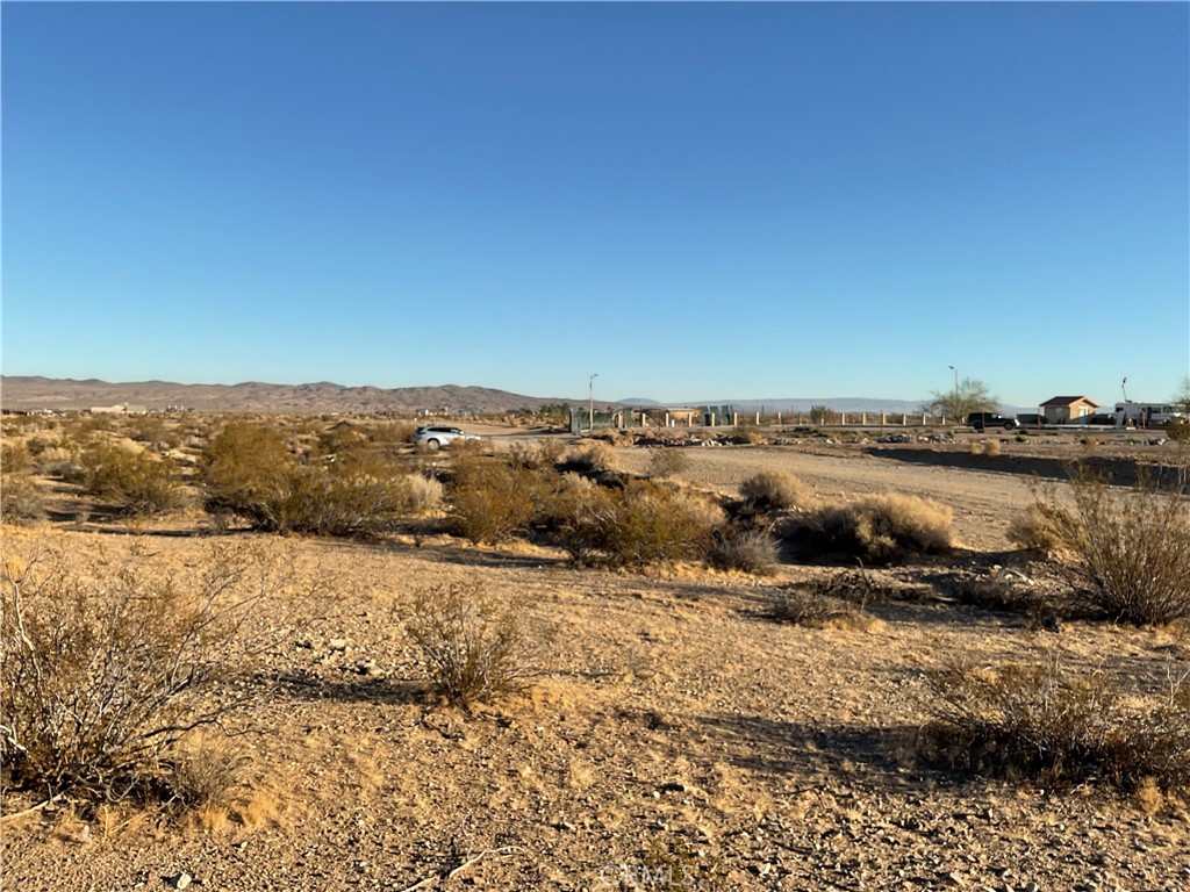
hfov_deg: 61.7
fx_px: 997
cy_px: 446
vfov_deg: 48.2
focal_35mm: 29
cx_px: 595
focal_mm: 3
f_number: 1.8
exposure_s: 1/1730
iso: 16
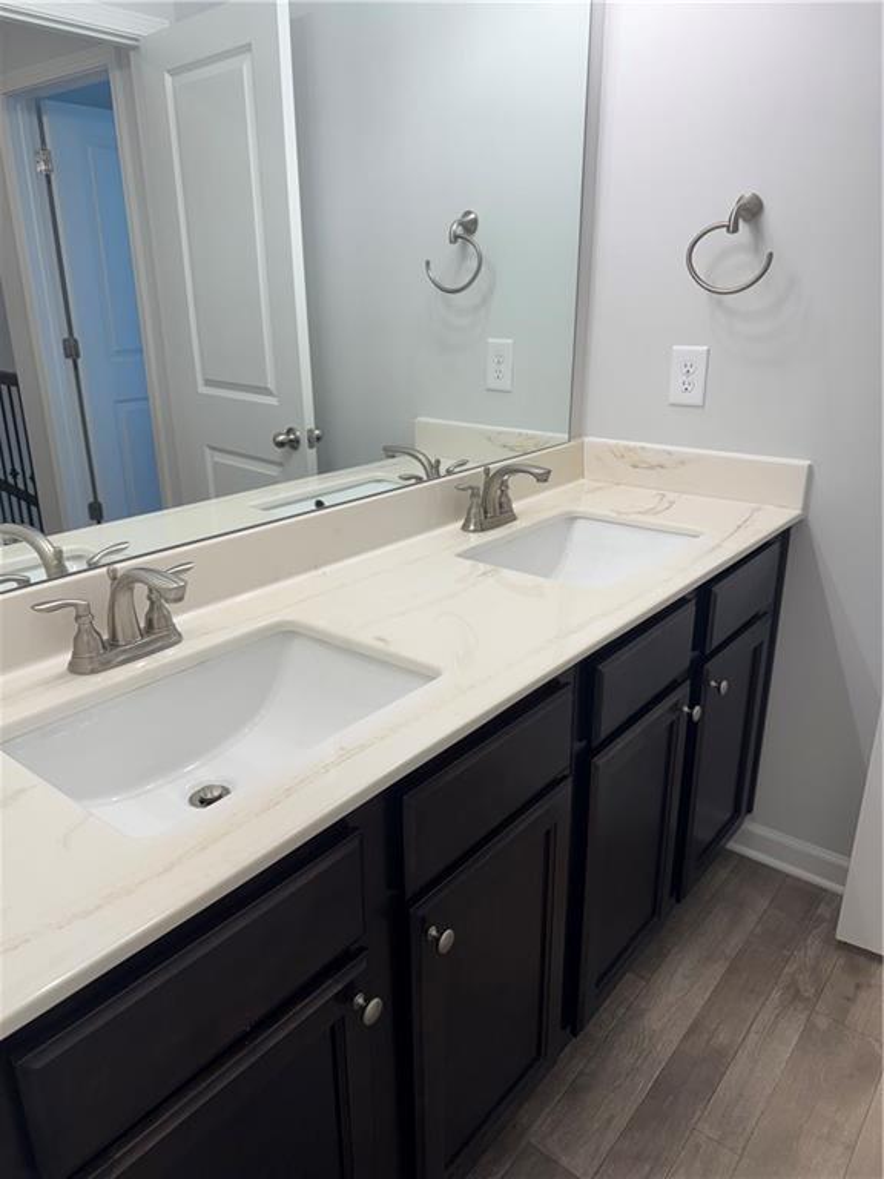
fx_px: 817
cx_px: 442
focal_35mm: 24
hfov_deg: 56.8
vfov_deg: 71.6
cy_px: 590
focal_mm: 6.76
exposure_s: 1/132
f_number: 1.78
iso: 50
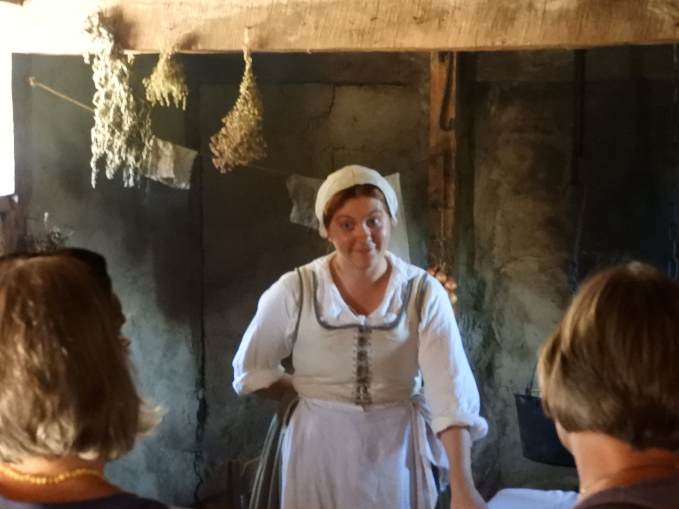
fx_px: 1569
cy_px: 254
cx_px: 340
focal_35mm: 80
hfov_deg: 24.4
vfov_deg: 18.4
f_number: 4.5
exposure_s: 1/25
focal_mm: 14.3
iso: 1600
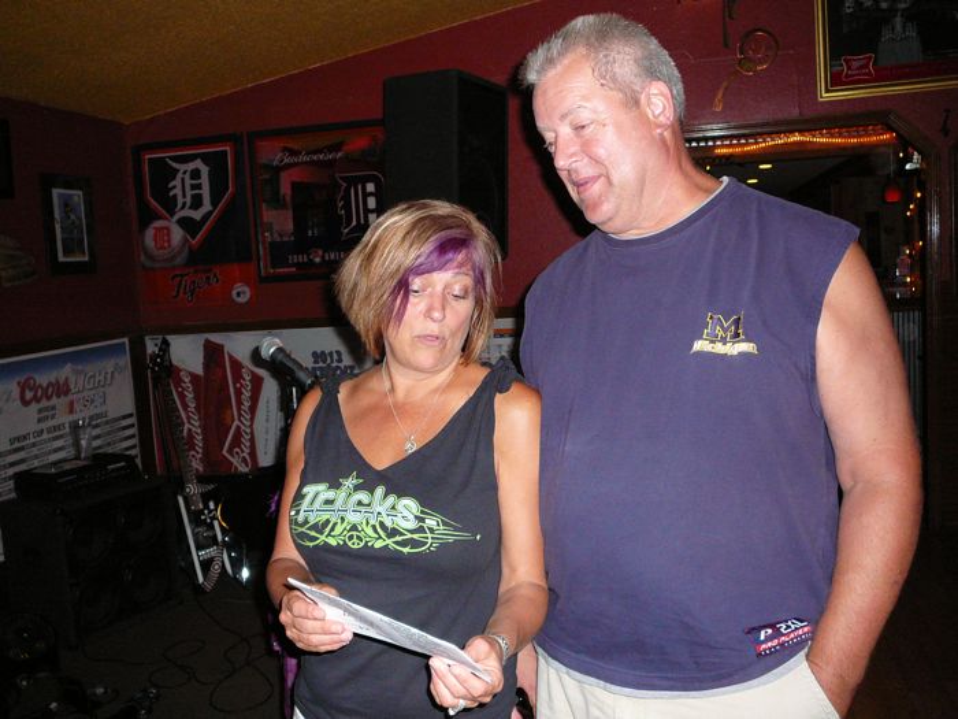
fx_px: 969
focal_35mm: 35
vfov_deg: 40.7
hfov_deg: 52.6
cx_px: 479
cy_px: 360
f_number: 2.8
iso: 250
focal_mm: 5.2
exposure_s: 1/30
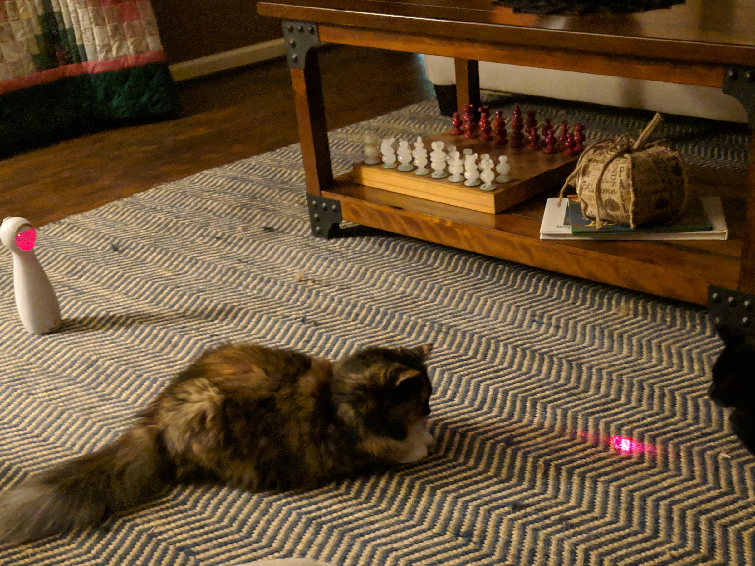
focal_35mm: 45
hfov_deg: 41.6
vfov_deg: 31.6
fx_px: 981
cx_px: 499
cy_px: 430
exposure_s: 1/15
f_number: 1.8
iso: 2640
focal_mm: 4.44
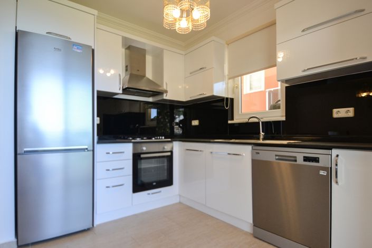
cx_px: 186
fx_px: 170
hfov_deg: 95.0
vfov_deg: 72.1
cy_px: 124
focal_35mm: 16
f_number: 5
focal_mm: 11
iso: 400
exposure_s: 1/100
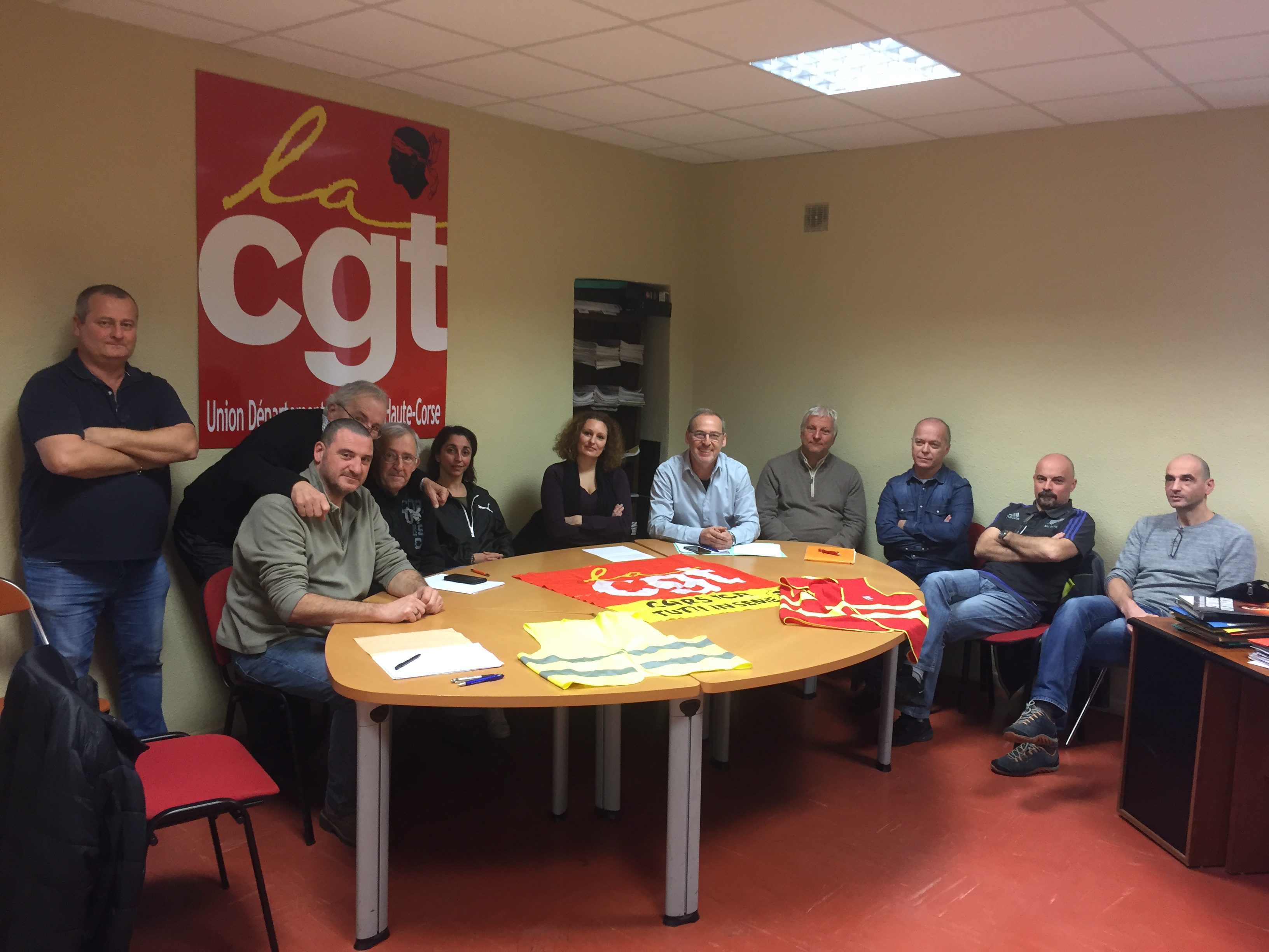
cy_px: 476
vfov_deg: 48.2
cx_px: 634
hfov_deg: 61.7
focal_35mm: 29
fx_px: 1063
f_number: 2.2
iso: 125
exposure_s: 1/33
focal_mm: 4.15
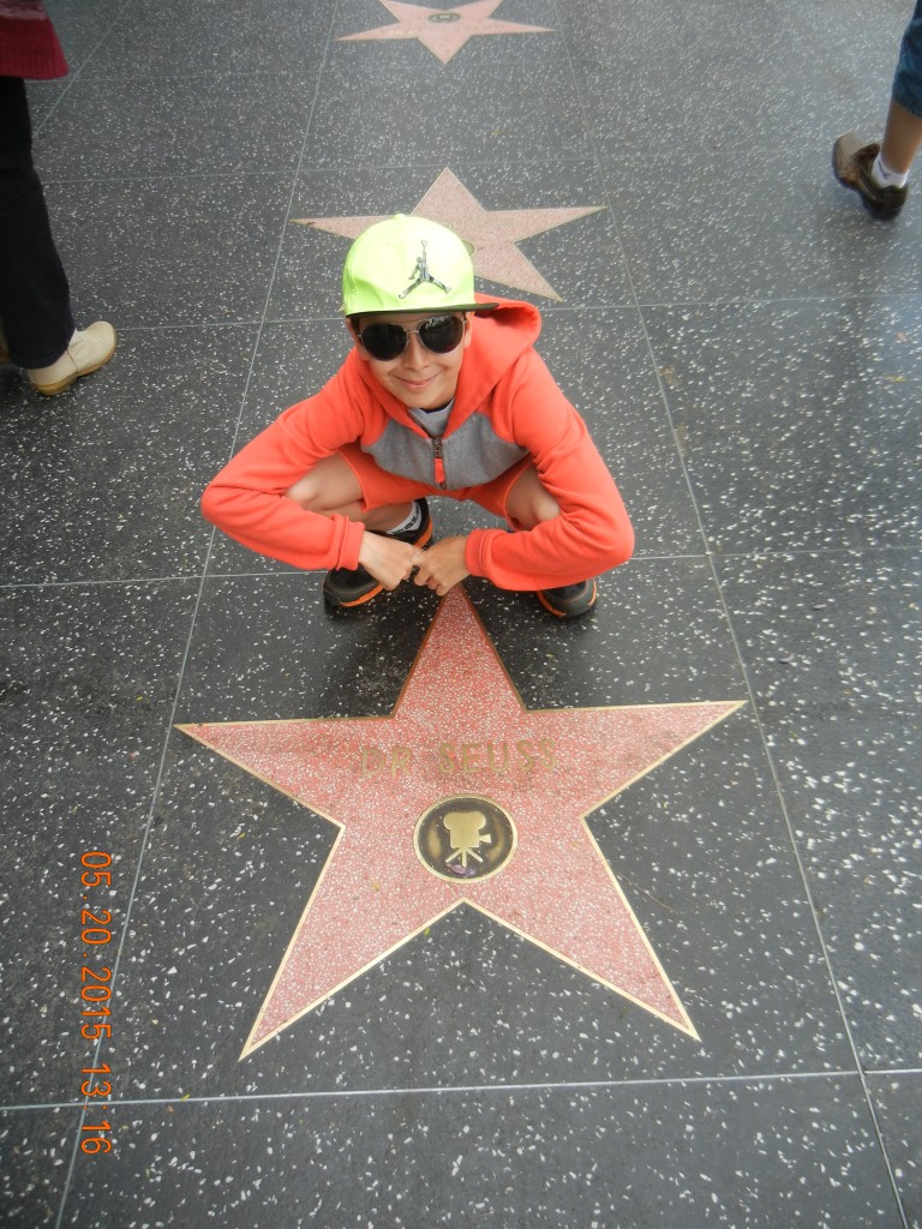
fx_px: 1065
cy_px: 614
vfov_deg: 60.0
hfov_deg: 46.8
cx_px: 461
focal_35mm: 30
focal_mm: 5.4
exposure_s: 1/264
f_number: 3.5
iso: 160
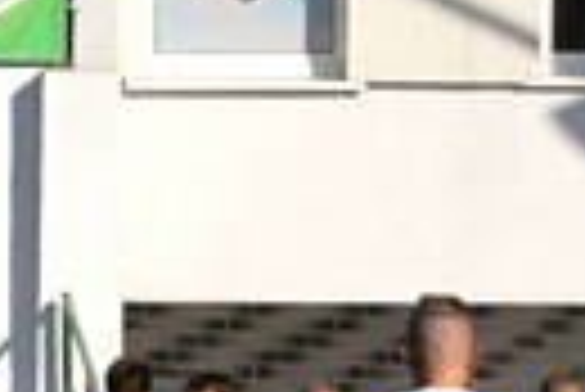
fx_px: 20774
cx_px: -454
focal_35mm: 1277
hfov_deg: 1.6
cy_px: 56
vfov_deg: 1.1
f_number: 11
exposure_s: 1/1250
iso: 200
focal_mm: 130
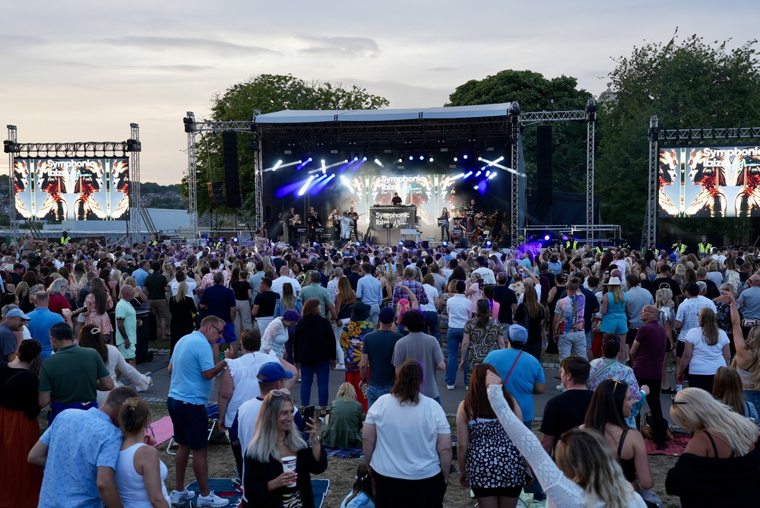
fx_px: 803
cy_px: 254
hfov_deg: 50.7
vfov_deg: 35.1
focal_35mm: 38
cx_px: 380
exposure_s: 1/60
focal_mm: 38
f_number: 4
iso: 100
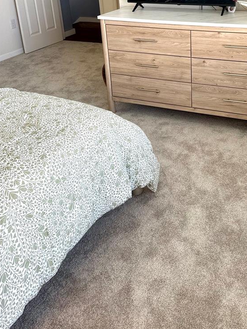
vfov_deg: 46.1
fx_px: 371
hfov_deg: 36.1
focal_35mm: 39
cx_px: 181
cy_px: 80
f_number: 1.78
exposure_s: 1/120
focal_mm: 6.86
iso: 125
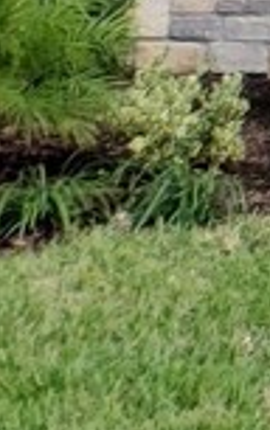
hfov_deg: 6.8
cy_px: -416
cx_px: 602
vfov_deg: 10.5
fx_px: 2160
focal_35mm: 184
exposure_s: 1/899
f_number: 2.4
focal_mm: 4.3
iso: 50
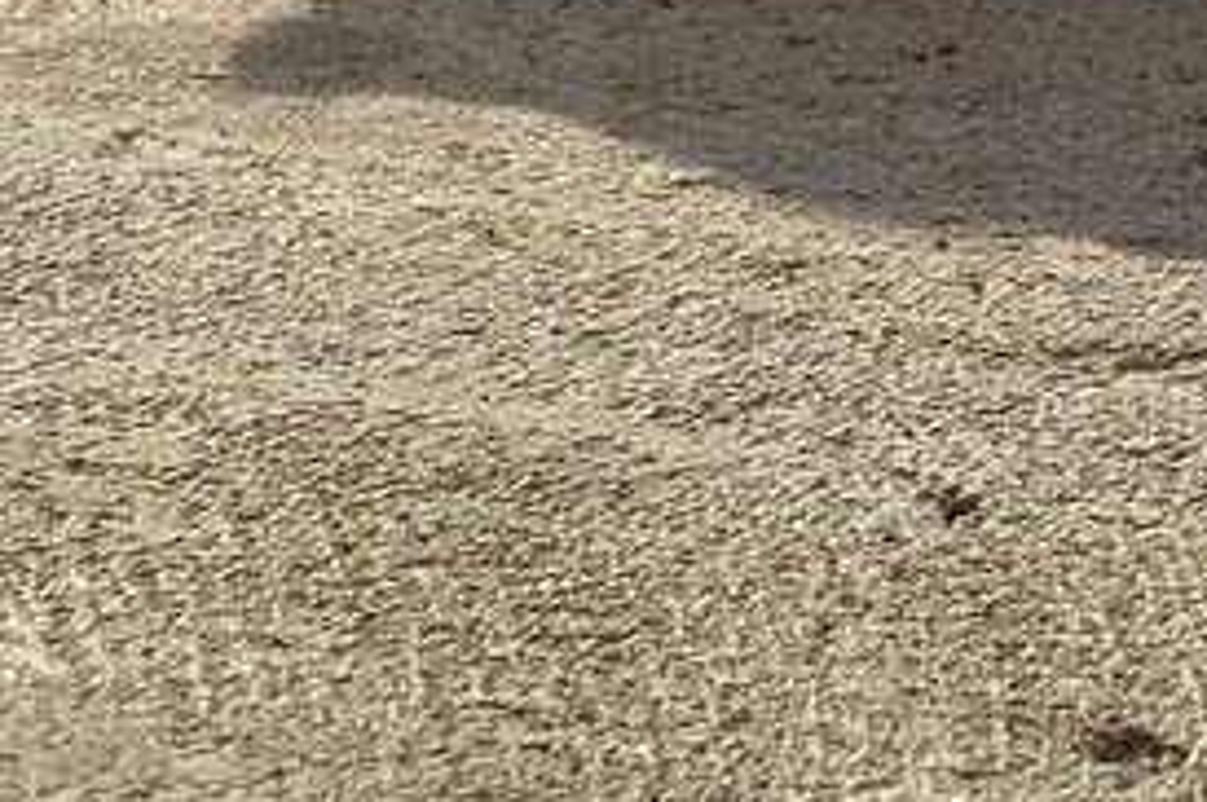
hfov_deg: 6.7
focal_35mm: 307
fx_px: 10281
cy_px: -156
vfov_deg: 4.5
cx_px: 916
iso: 100
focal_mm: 70
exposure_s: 1/160
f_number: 8
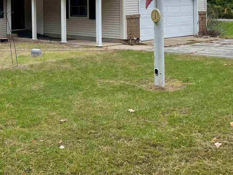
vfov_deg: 22.9
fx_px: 417
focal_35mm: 62
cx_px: -2
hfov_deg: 29.1
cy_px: 10
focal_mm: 4.2
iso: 32
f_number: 1.6
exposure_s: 1/1014
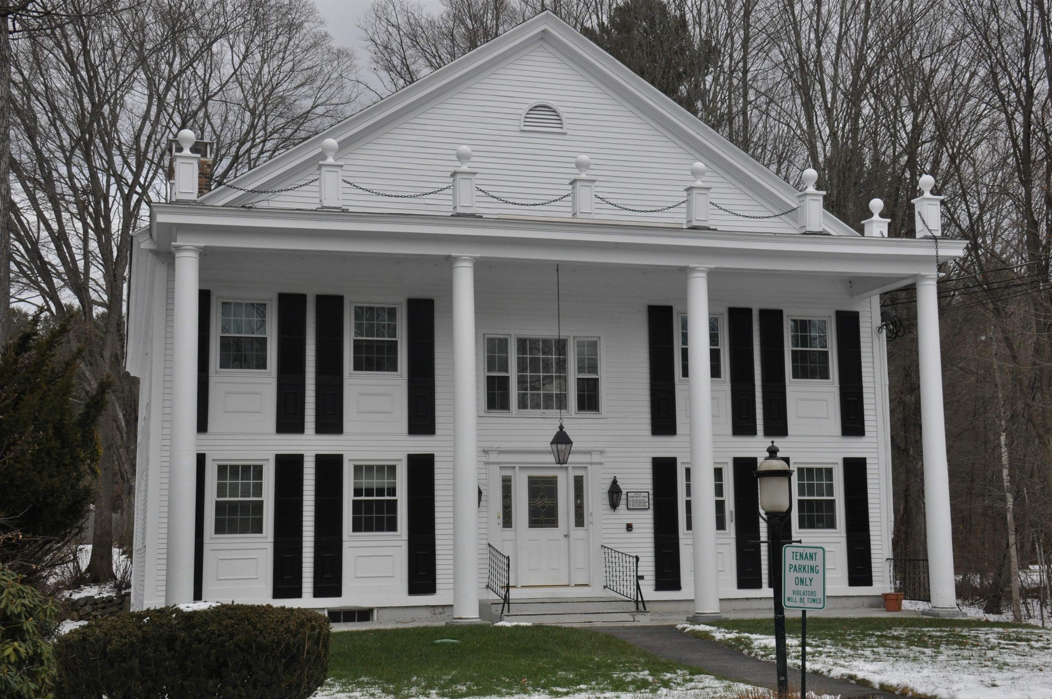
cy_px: 350
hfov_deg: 41.2
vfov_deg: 28.0
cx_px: 526
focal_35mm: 48
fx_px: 1401
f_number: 11
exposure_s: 1/500
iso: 800
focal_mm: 32
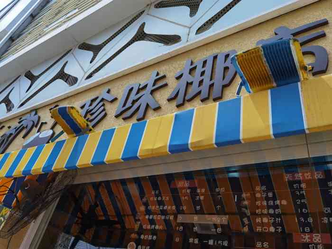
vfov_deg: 51.4
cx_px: 166
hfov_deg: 65.3
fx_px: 259
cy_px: 124
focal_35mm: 27
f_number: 1.9
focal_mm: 6.71
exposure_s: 1/10000
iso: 50
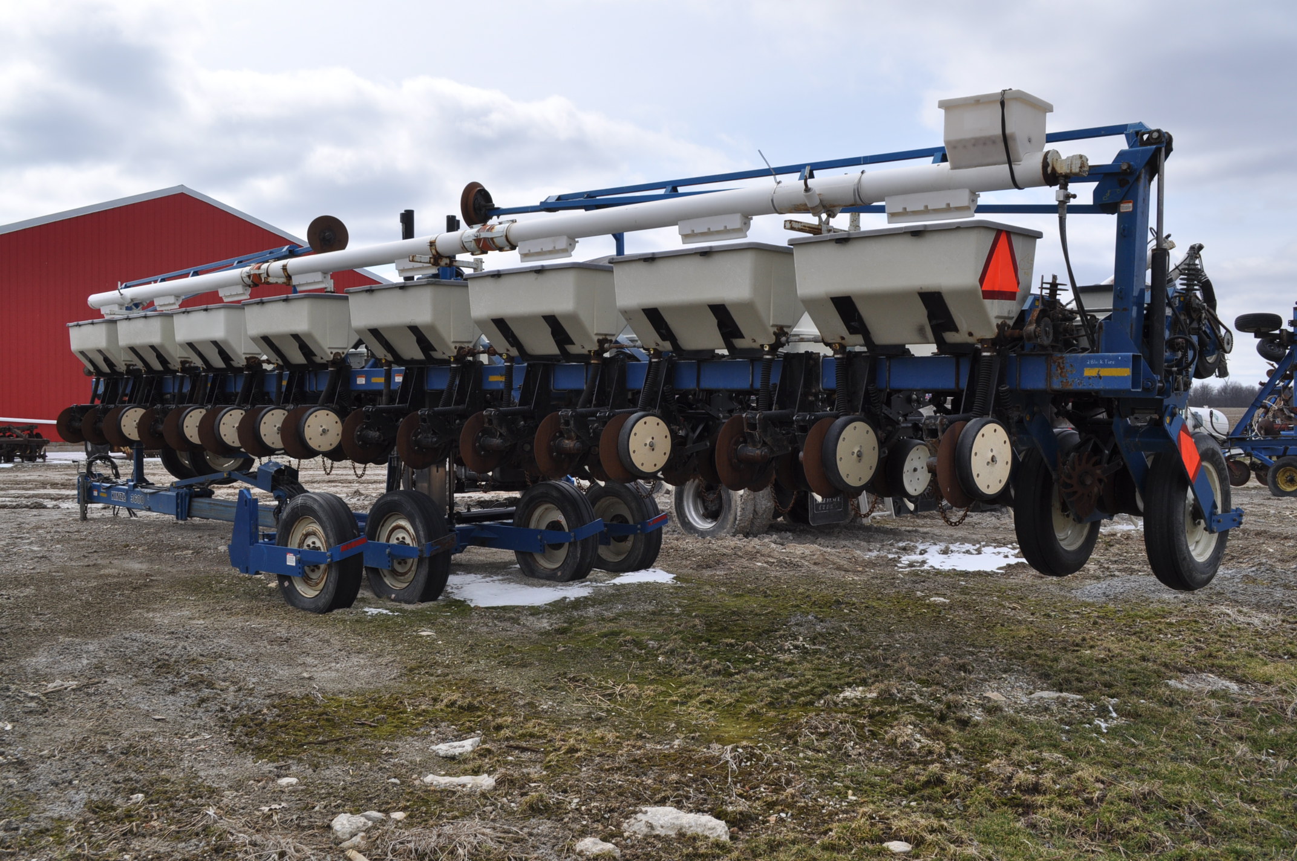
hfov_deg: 57.3
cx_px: 648
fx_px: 1187
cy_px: 430
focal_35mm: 33
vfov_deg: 39.9
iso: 200
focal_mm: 22
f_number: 10
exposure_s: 1/400
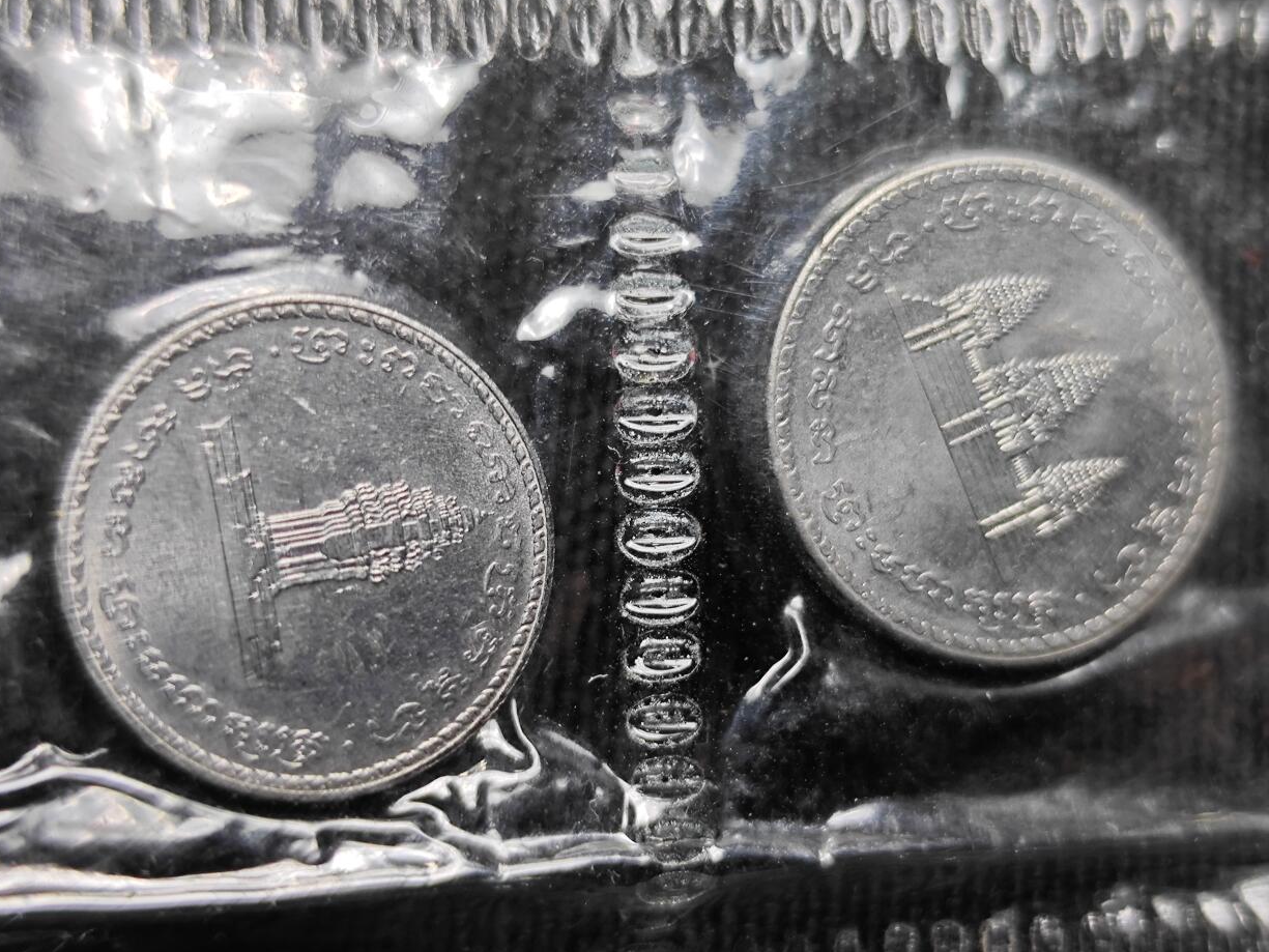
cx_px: 685
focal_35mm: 56
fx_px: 2053
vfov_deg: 26.1
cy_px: 470
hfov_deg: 34.3
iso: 50
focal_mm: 5.84
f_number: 1.6
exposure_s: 1/106
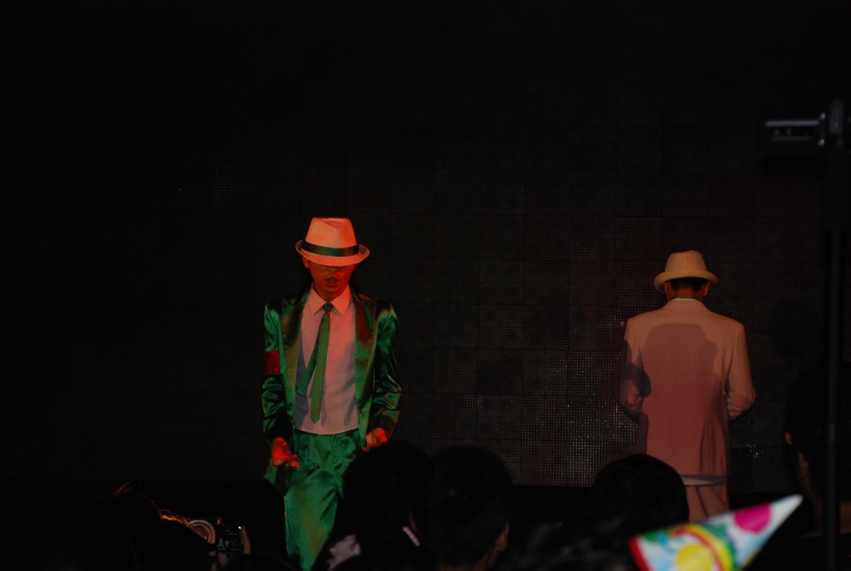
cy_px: 286
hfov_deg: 16.0
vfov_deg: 10.8
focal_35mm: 128
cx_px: 426
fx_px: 3020
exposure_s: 1/60
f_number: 5.6
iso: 400
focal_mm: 85
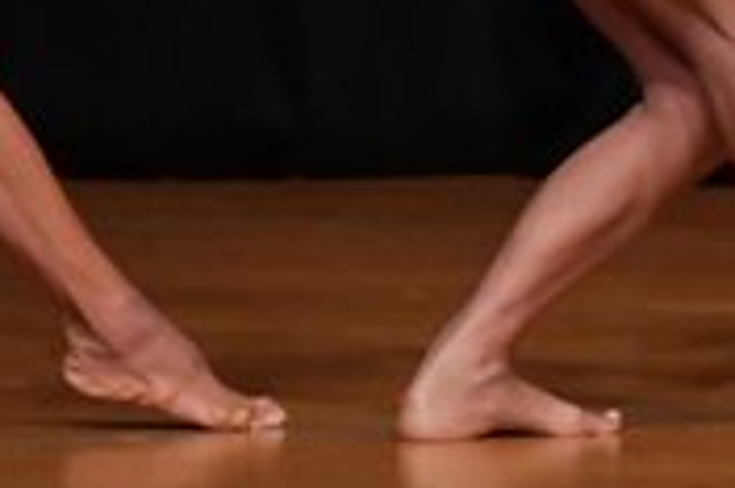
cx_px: 1330
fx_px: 25599
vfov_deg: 1.1
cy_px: -350
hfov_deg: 1.6
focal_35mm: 1255
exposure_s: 1/400
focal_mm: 190
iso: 5000
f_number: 5.6
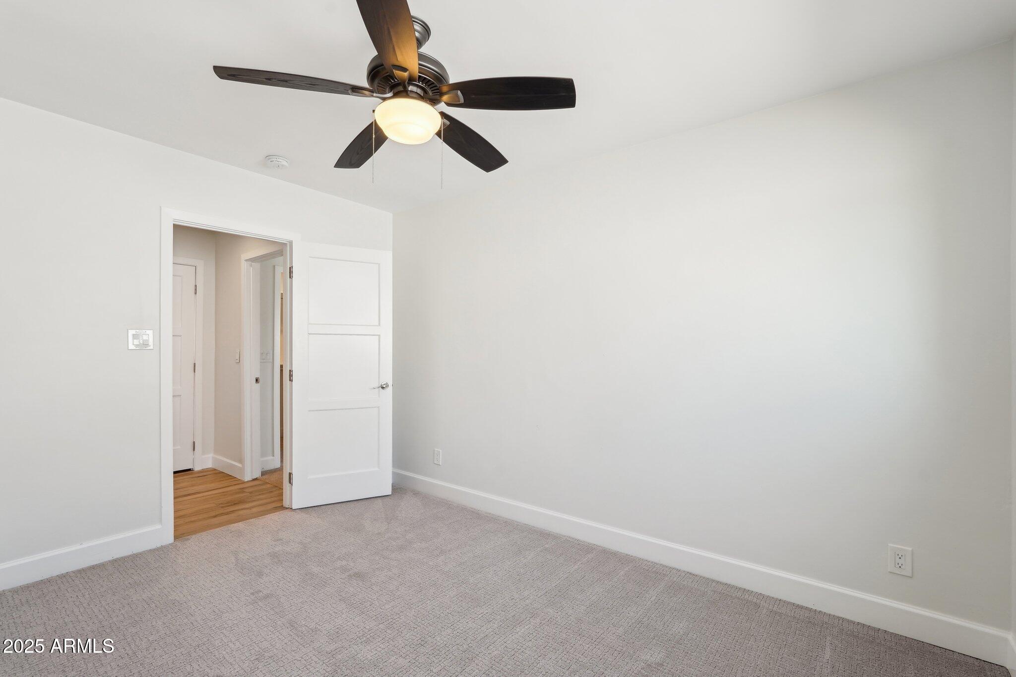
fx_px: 451
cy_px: 338
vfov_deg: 73.7
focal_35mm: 16
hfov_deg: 96.7
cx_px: 508
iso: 400
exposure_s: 1/50
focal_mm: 16
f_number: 8
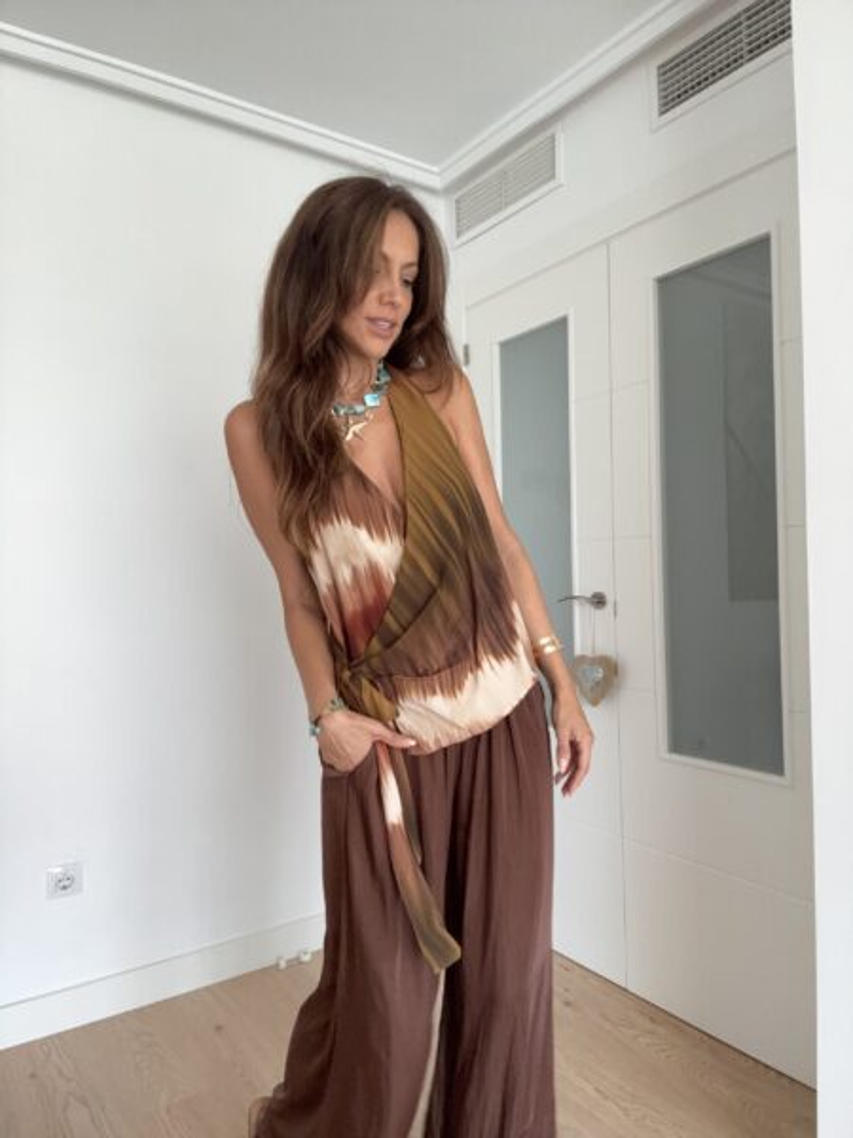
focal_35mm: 23
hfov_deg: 58.9
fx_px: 756
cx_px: 426
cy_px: 569
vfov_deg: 73.9
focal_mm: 2.69
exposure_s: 1/60
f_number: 1.9
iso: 125
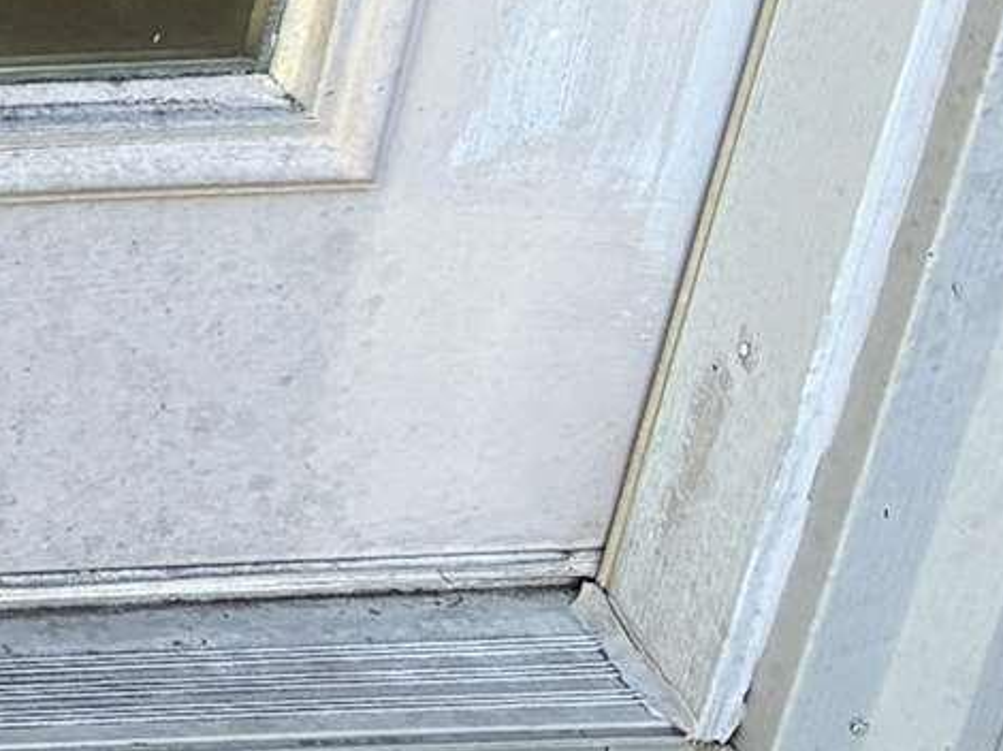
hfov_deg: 9.1
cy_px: -606
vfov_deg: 8.4
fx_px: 4923
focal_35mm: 170
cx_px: -2104
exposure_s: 1/121
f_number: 1.6
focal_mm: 5.96
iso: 32
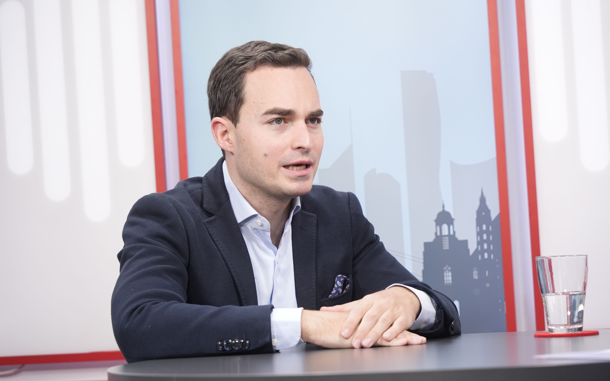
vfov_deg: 12.3
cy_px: 188
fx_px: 1762
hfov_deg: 19.6
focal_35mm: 106
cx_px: 305
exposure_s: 1/200
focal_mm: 103
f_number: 5
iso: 1250
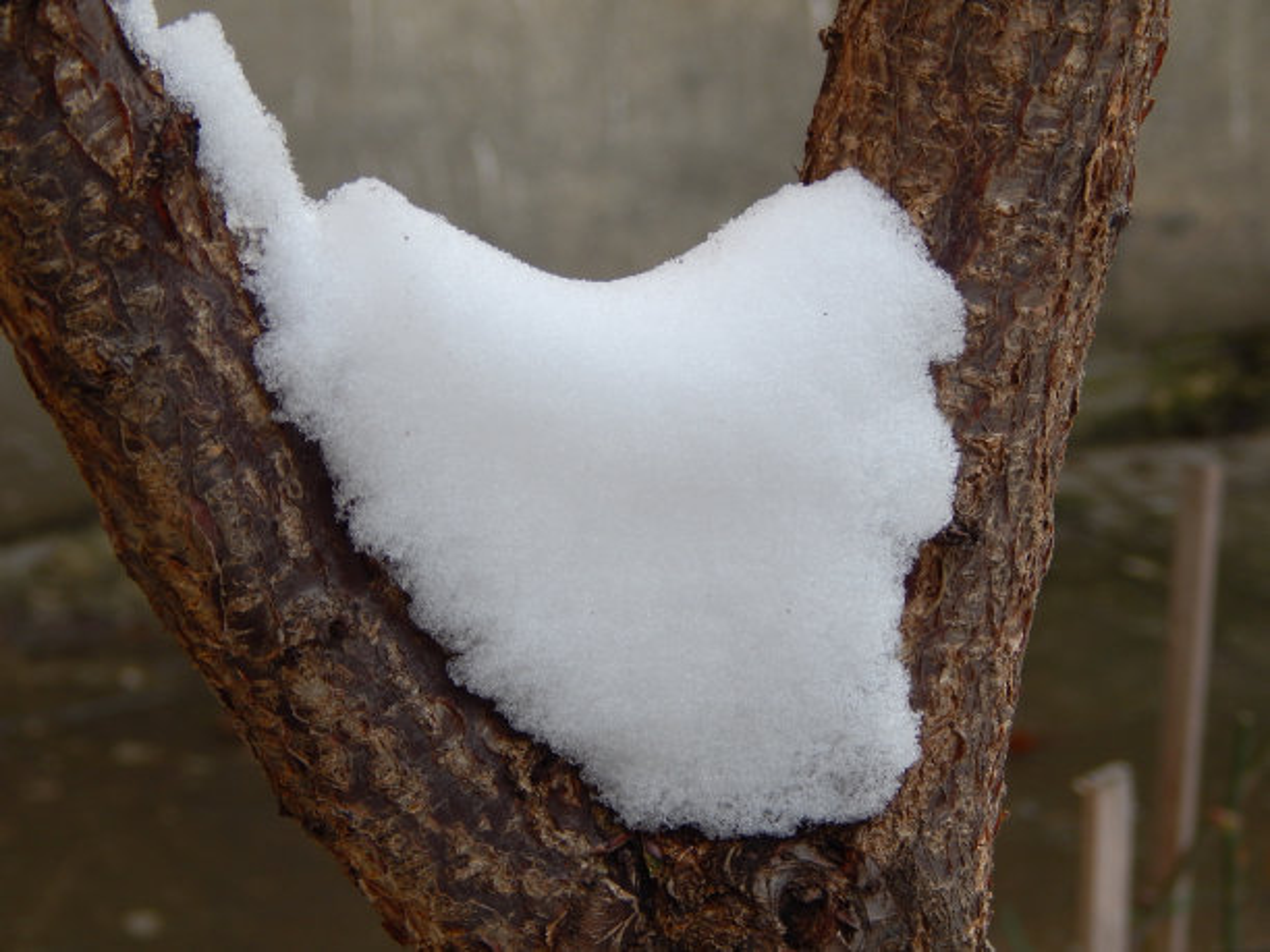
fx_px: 4219
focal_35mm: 115
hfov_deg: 17.1
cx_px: 635
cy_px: 476
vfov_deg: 12.9
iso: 125
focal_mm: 20.5
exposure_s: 1/50
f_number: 4.6
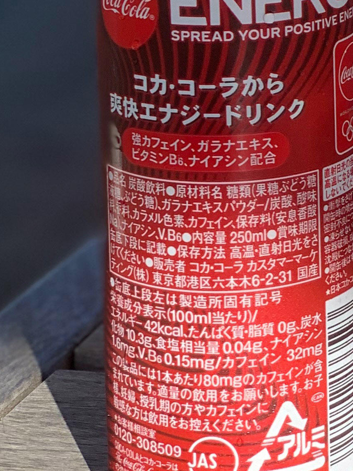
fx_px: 2489
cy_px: -192
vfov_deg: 10.5
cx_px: 487
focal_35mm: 183
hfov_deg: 8.0
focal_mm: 6
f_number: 2.4
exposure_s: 1/639
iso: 16
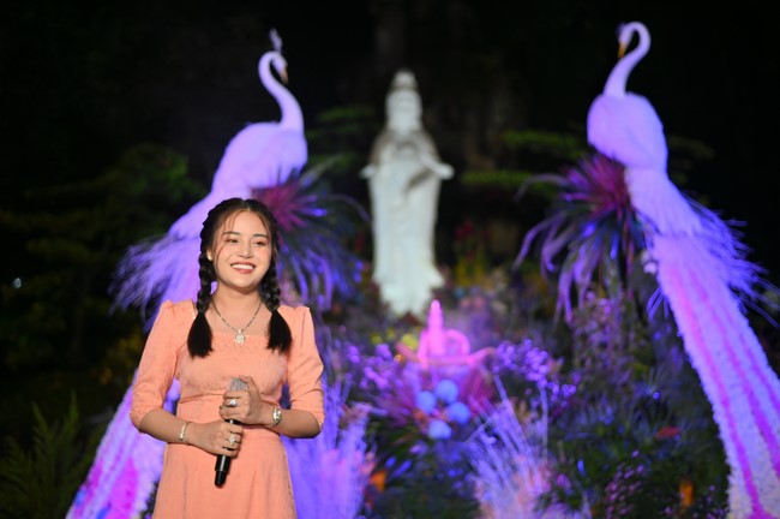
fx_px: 1082
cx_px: 390
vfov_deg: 26.9
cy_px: 260
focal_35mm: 50
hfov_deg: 39.6
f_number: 1.8
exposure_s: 1/200
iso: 100
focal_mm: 50
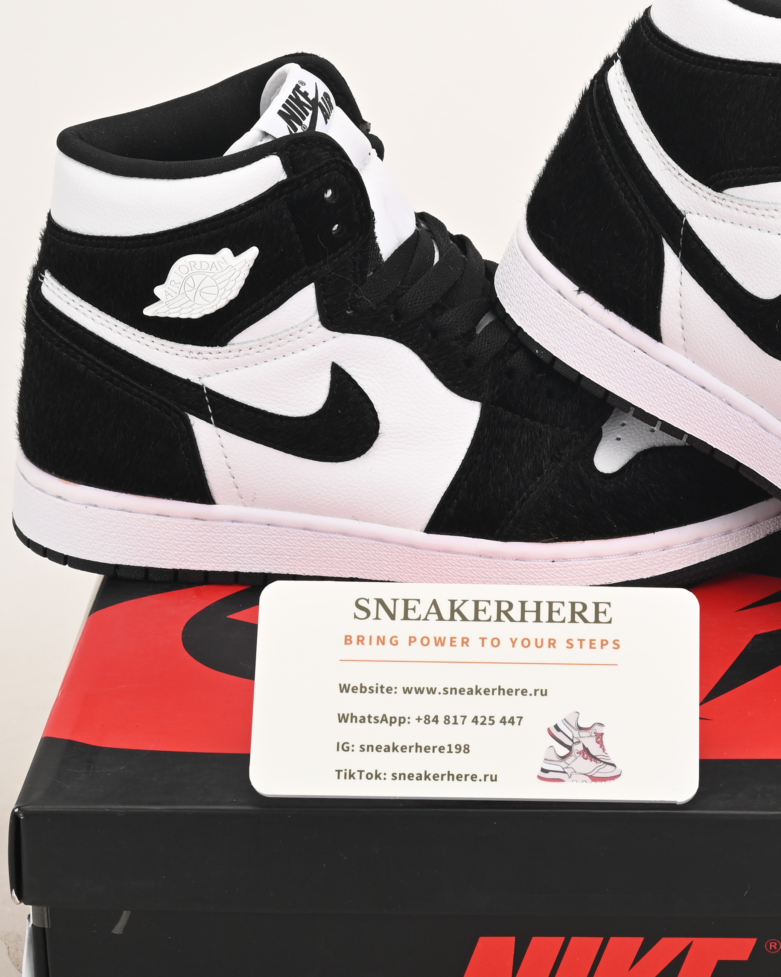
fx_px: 2832
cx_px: 639
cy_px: 482
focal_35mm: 98
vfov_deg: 19.6
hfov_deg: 15.6
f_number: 11
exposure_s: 1/200
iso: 100
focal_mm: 45
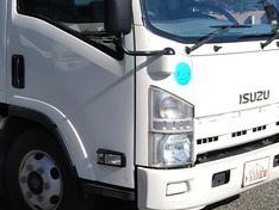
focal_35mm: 82
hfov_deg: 23.3
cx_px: 37
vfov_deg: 18.0
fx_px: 662
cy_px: 66
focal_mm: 4
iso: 20
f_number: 2.2
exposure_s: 1/1081
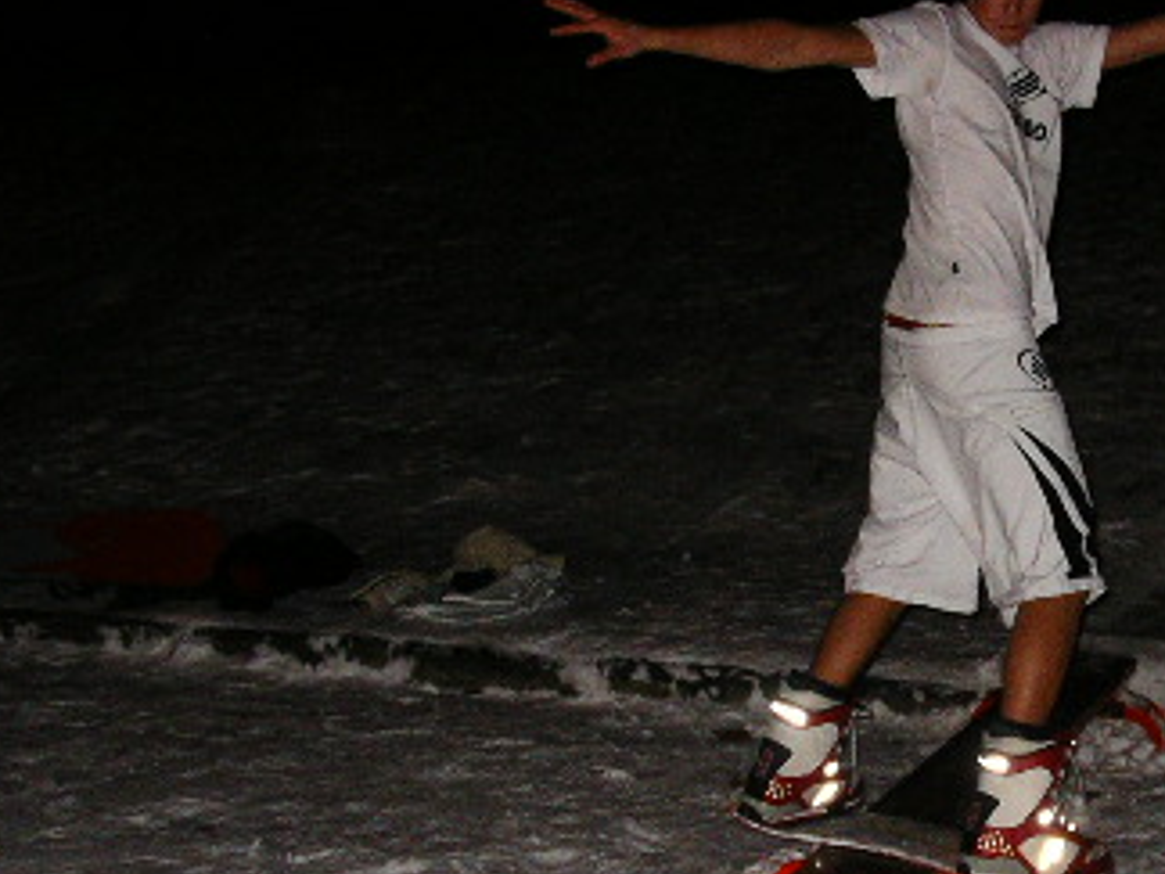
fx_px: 2524
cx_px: 867
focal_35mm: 75
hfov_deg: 25.7
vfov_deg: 19.5
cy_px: 615
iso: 200
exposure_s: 1/60
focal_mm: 5.8
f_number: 2.9
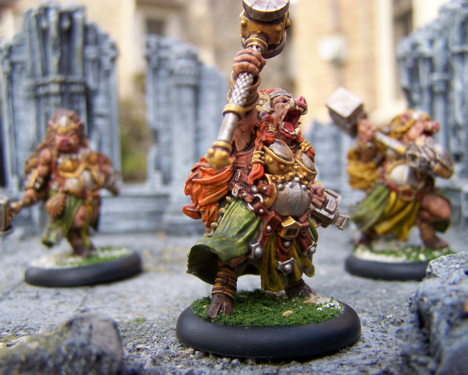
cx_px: 242
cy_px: 187
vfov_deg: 37.3
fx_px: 554
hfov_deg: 45.8
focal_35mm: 40
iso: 80
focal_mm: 6.3
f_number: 2.8
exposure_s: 1/160
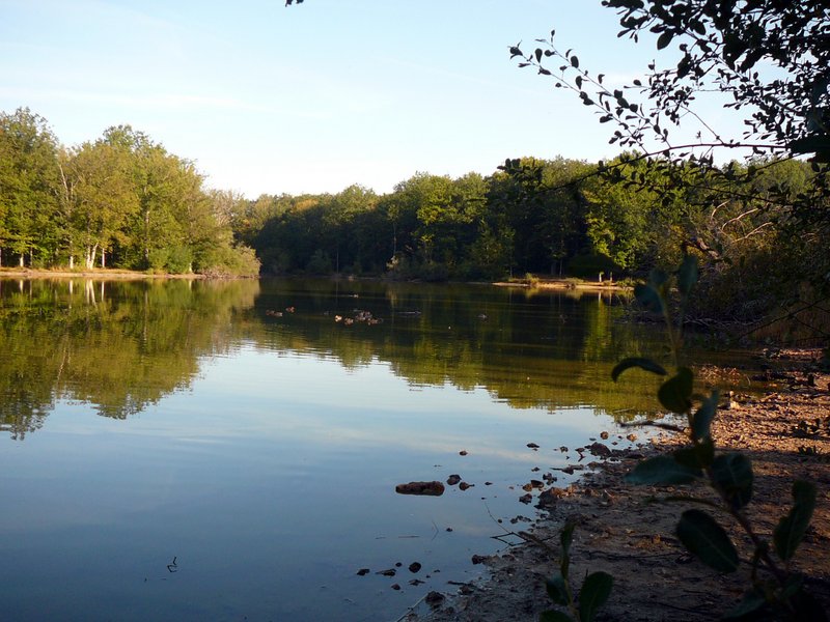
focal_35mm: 35
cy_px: 311
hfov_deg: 52.6
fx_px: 839
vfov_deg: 40.7
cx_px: 415
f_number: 2.8
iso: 80
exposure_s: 1/400
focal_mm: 5.2
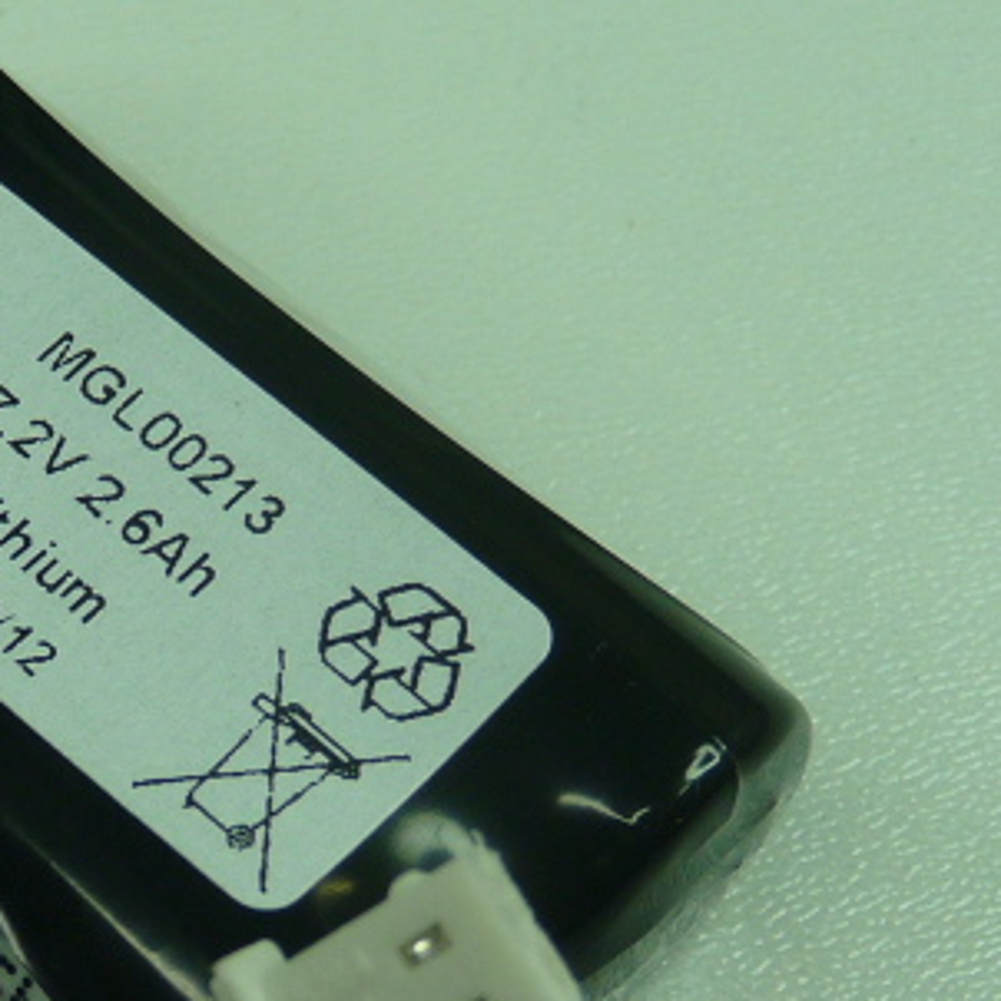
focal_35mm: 118
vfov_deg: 14.8
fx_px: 3861
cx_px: -53
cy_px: 620
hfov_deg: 14.5
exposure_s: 1/80
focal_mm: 6.4
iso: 100
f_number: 3
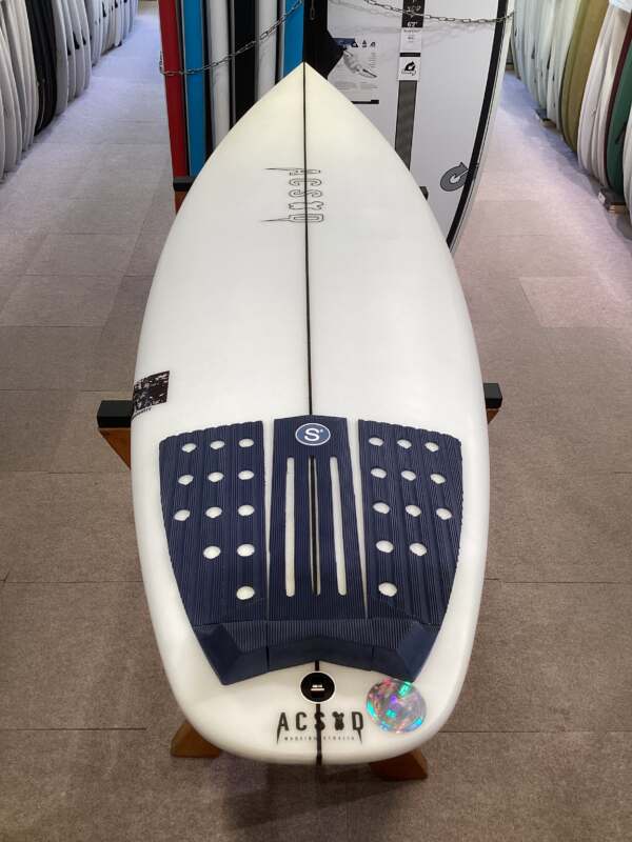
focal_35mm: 31
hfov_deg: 45.4
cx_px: 316
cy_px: 421
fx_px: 755
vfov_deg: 58.4
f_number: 2.4
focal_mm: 3.3
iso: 80
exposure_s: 1/100
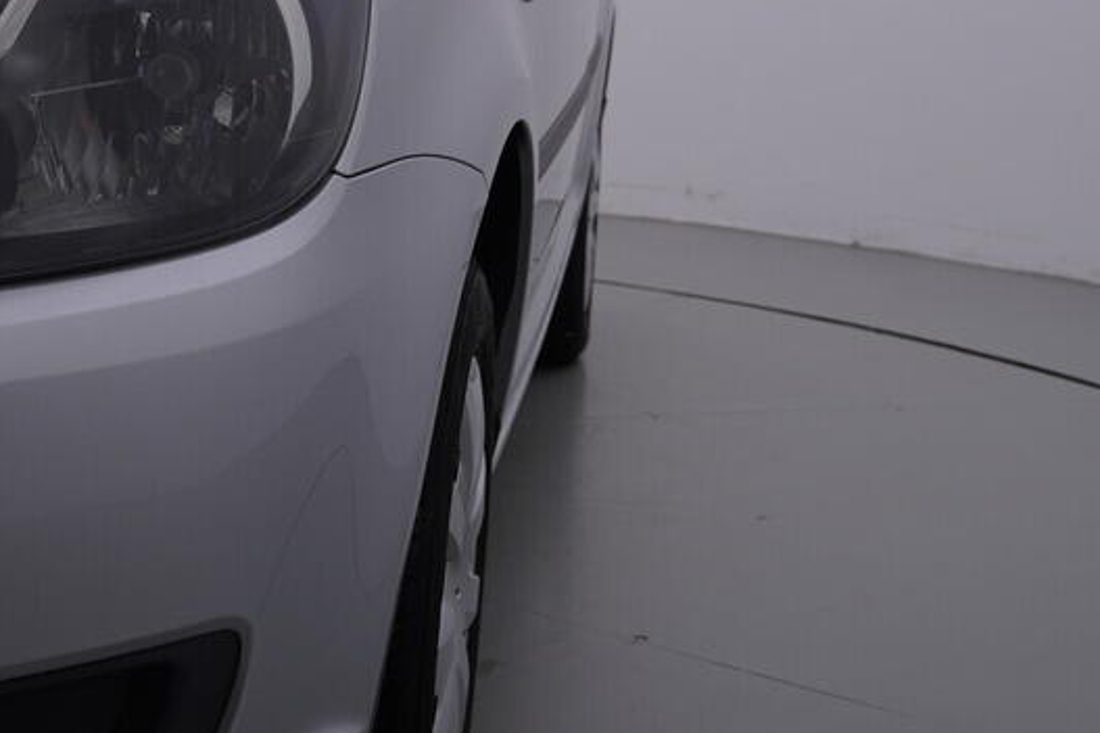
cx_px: 449
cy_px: 256
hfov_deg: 28.8
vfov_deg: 19.4
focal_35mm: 70
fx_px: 2138
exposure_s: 1/125
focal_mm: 24
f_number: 5.6
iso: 125
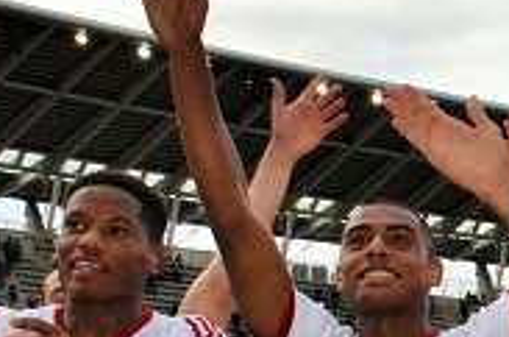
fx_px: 1876
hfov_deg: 14.0
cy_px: 568
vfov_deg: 9.8
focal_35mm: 133
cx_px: 859
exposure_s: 1/250
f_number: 11
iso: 800
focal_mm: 18
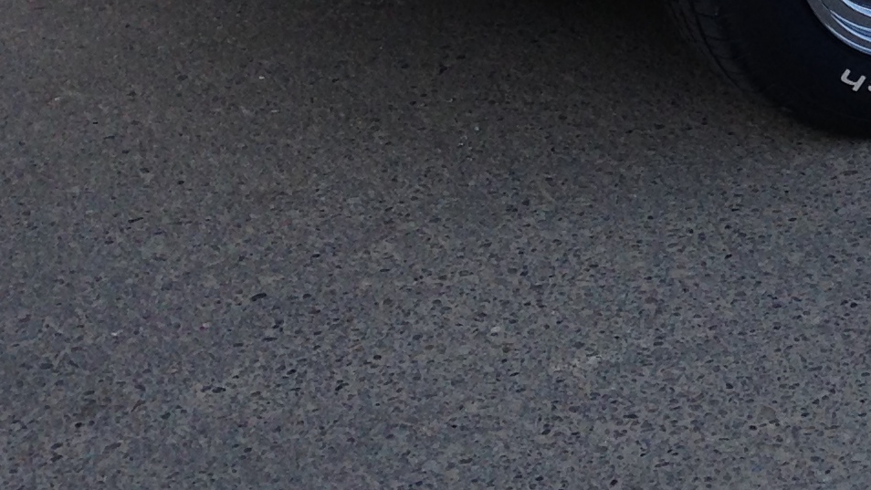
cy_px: -431
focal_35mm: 123
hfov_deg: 16.2
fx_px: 2841
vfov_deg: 9.3
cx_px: 1243
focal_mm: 4.12
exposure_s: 1/821
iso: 50
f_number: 2.4
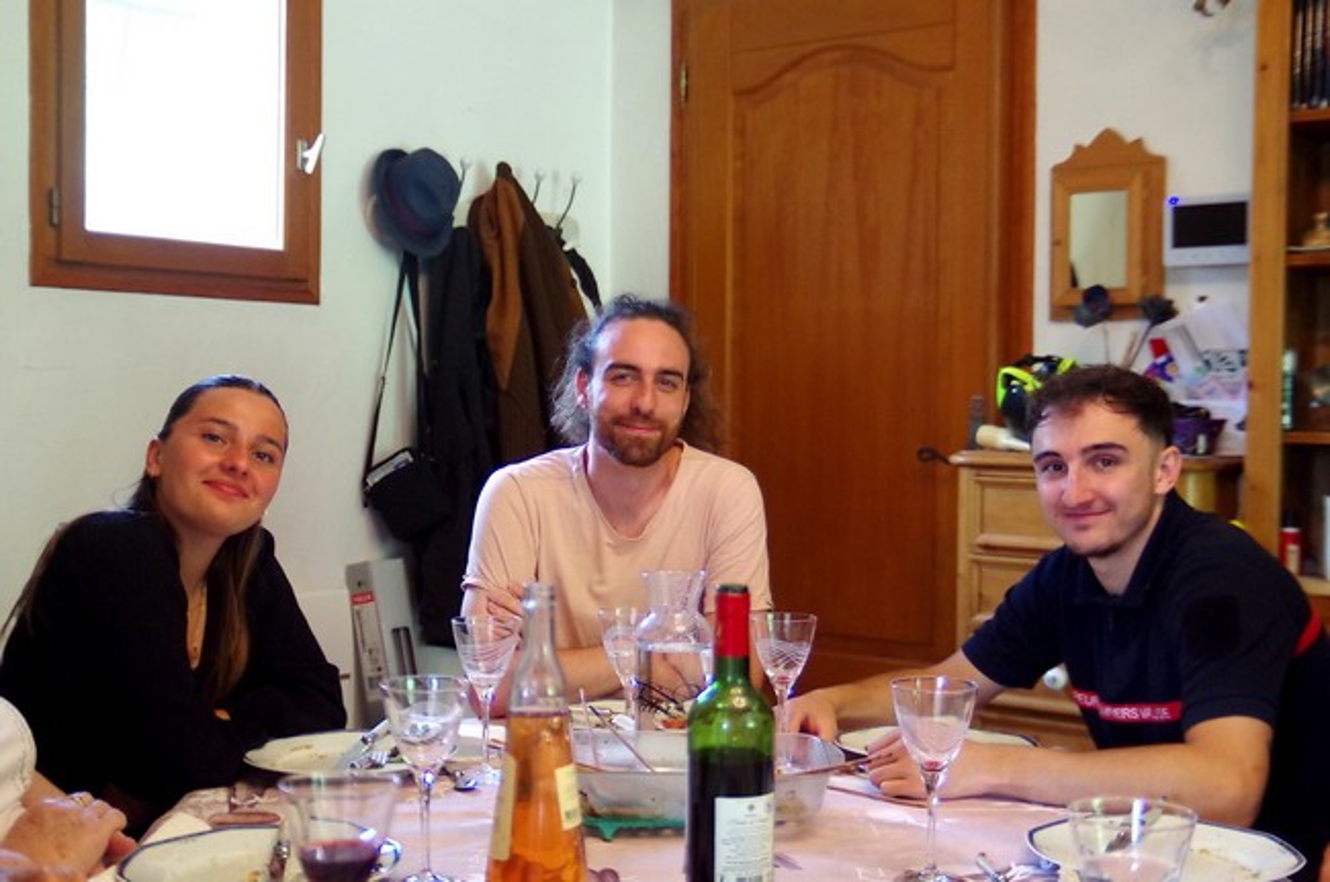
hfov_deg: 38.9
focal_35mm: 51
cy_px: 441
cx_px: 665
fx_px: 1881
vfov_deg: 26.4
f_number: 2.8
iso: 1600
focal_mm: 33.75
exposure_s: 1/60
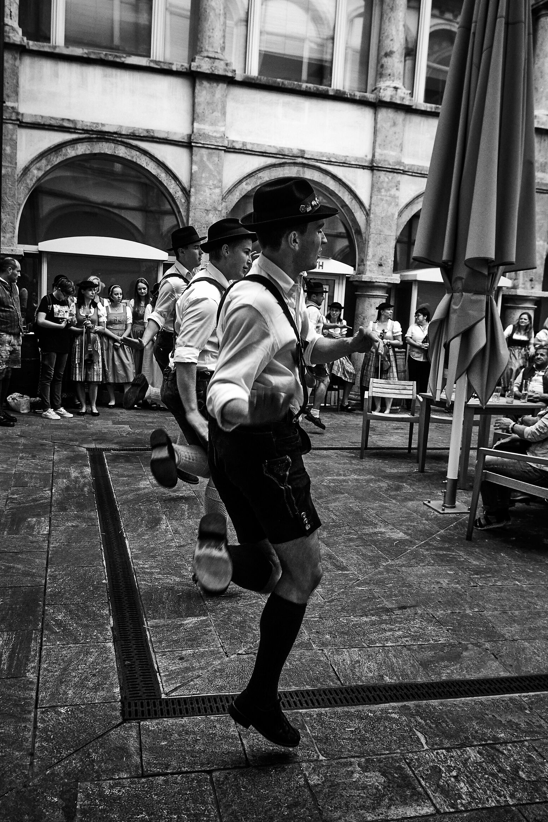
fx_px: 685
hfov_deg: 43.6
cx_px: 269
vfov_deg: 61.9
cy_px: 406
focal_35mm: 30
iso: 1000
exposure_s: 1/400
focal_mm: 19.7
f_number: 4
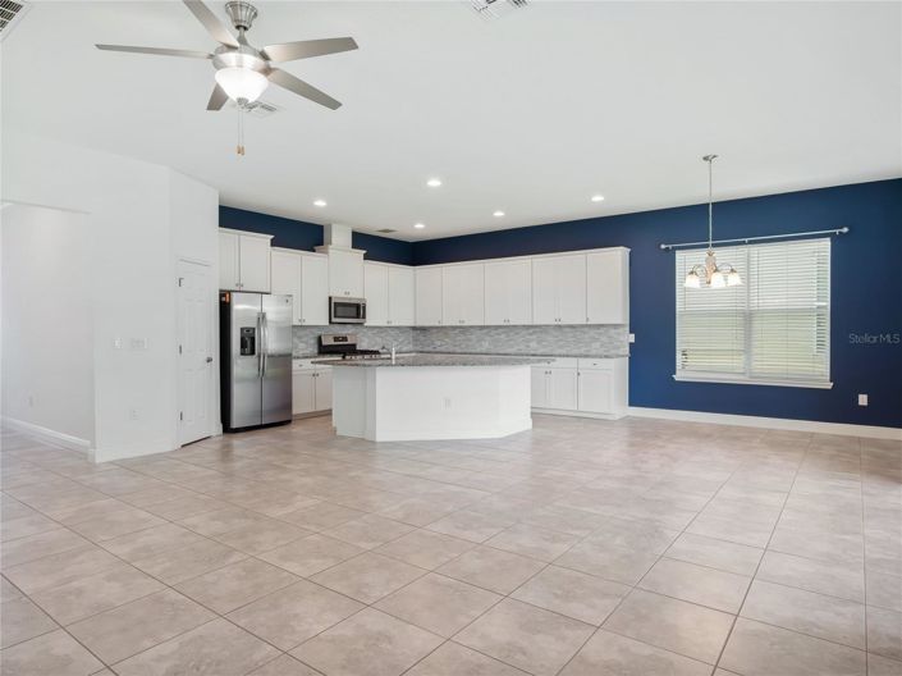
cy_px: 338
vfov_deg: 65.9
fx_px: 521
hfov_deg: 81.8
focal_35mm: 20
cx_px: 451
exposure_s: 1/60
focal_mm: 10
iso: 3200
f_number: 5.6
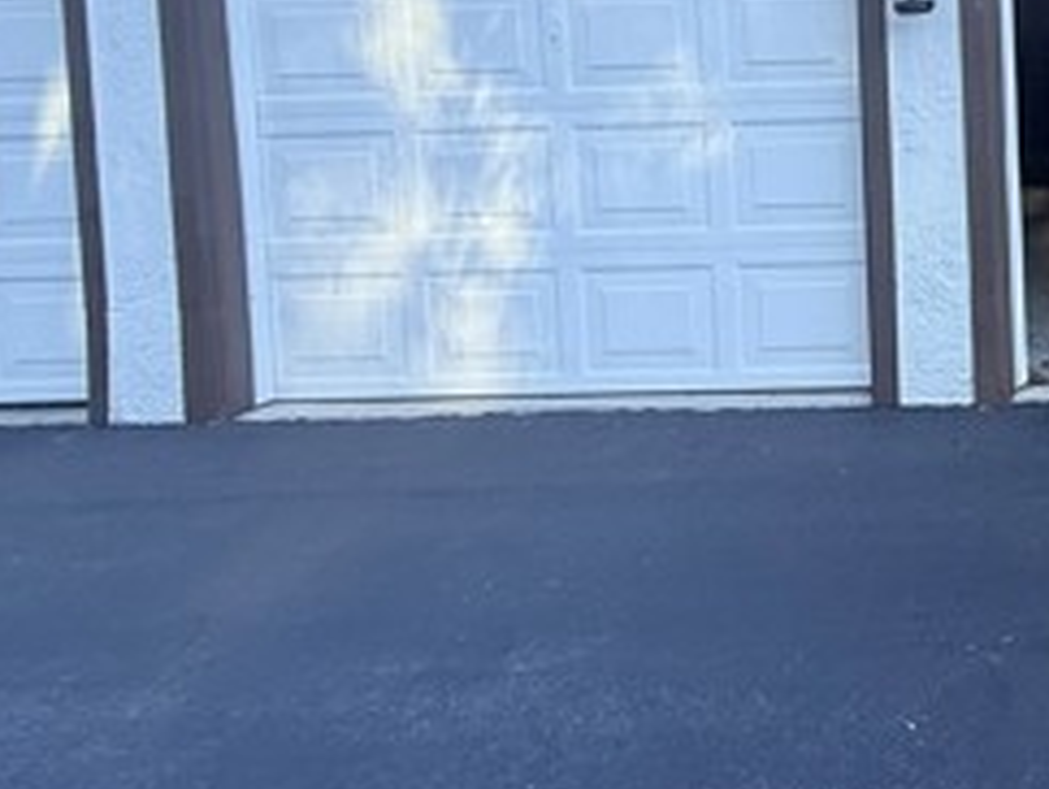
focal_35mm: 37
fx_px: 1122
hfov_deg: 38.5
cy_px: 52
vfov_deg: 35.9
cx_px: 1227
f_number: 2.2
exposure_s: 1/306
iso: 64
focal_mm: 2.22
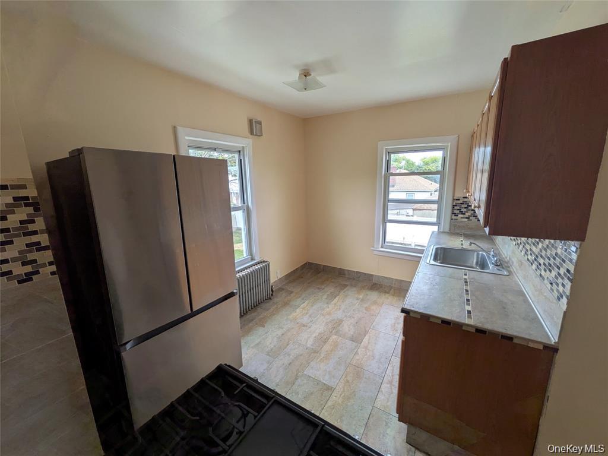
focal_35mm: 14
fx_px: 246
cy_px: 228
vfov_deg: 85.7
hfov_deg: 102.1
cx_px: 304
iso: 61
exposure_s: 1/154
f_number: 2.2
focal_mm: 1.83
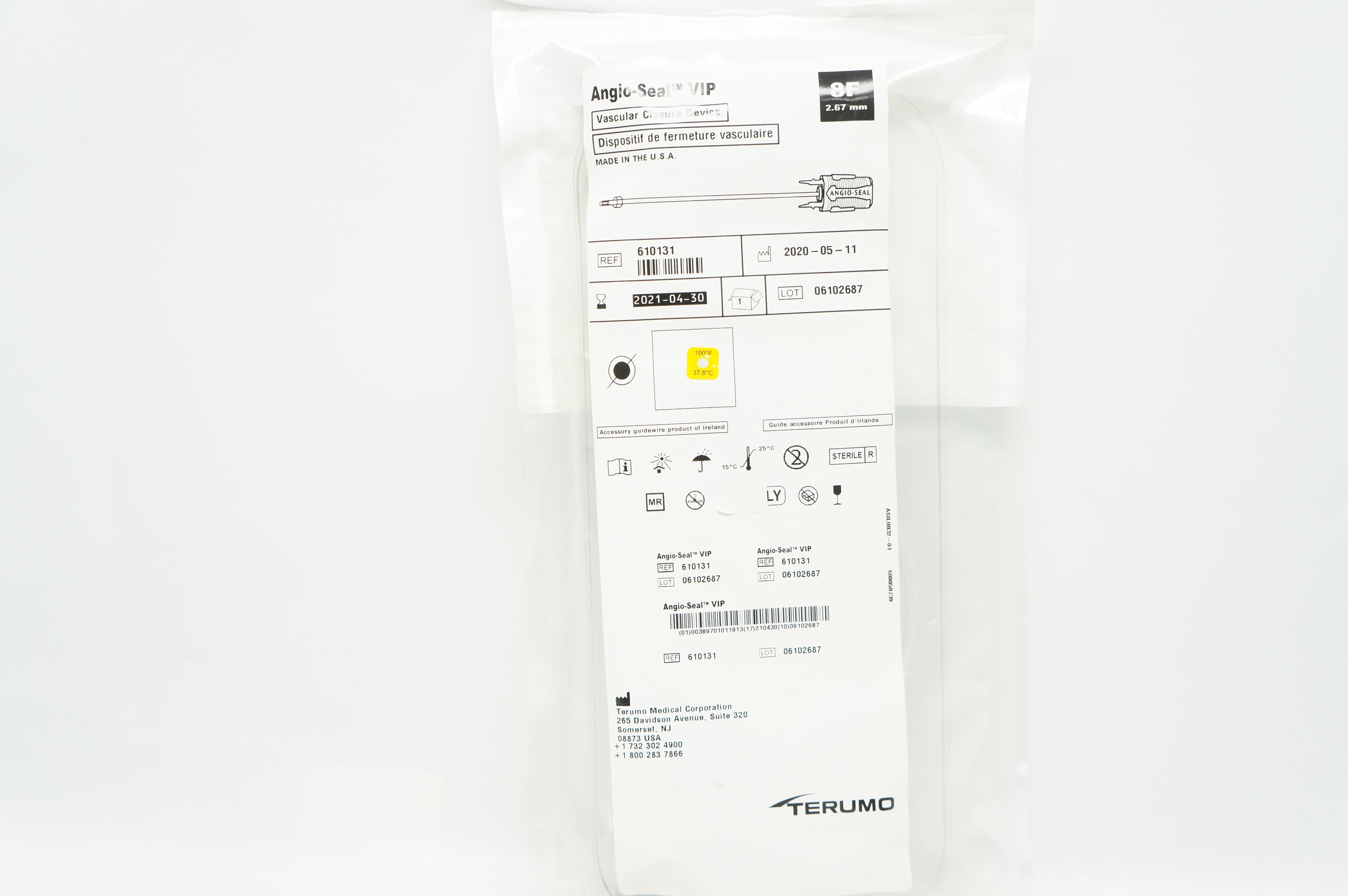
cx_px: 674
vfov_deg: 32.9
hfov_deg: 48.0
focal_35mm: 40
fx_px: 1515
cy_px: 448
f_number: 5.6
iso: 800
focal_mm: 27
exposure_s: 1/125
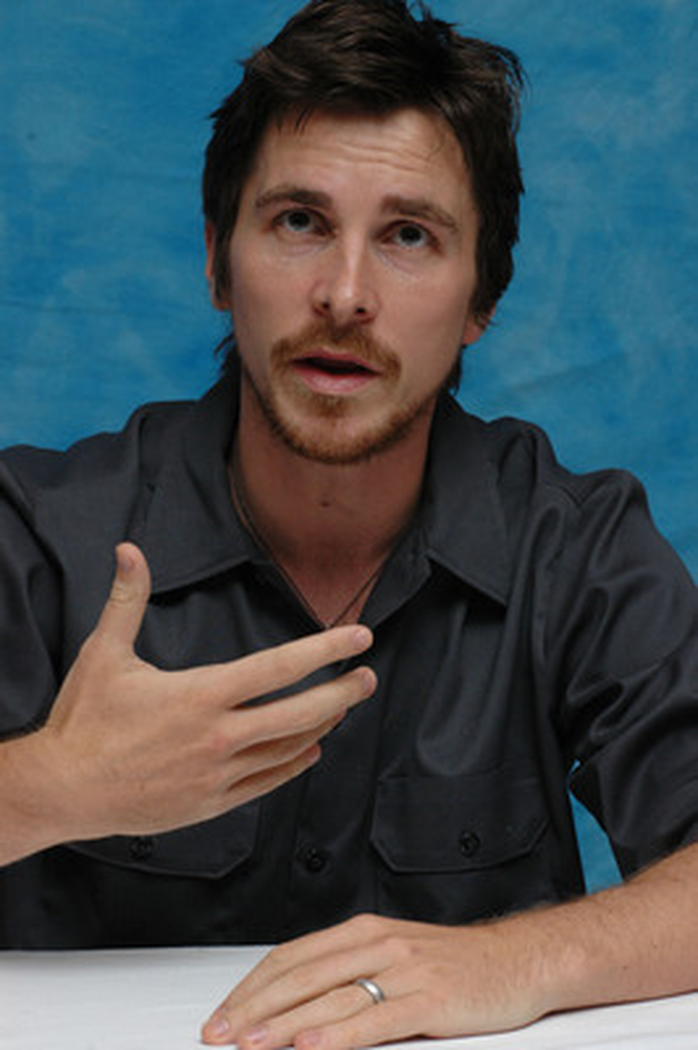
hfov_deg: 11.4
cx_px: 349
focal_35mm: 120
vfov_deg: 17.1
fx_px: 3496
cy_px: 525
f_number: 9
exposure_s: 1/320
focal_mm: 80
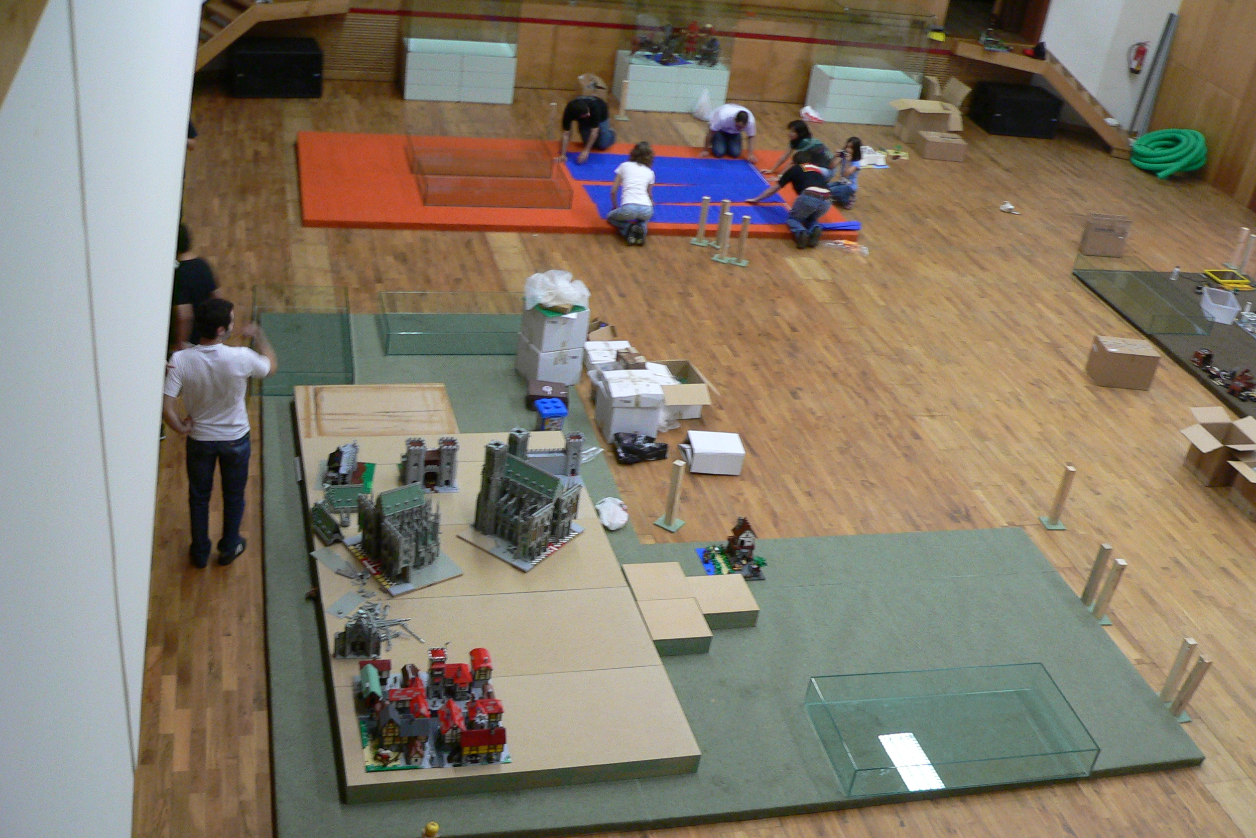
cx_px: 620
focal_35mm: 38
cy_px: 469
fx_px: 1326
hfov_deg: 50.7
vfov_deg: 35.0
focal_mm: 6
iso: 200
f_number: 2.8
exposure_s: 1/20
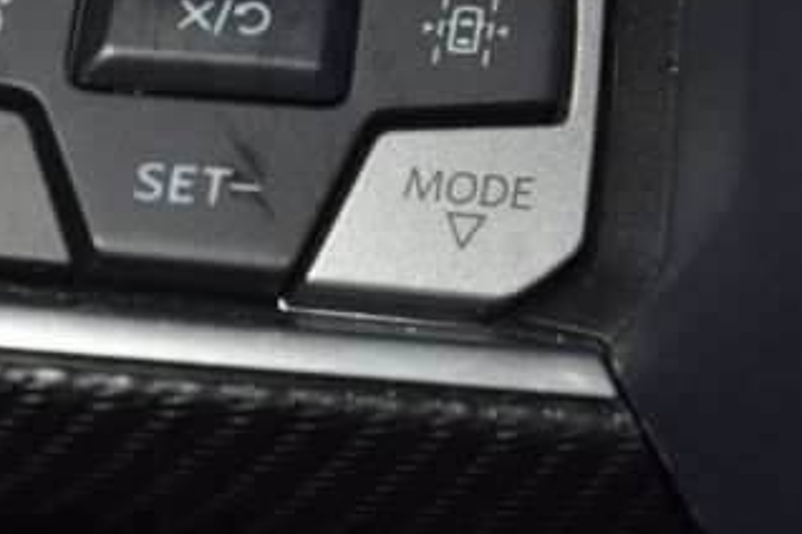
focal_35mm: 211
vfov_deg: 6.5
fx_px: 4700
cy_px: 24
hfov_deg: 9.7
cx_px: 235
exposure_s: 1/125
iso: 100
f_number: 8
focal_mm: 70
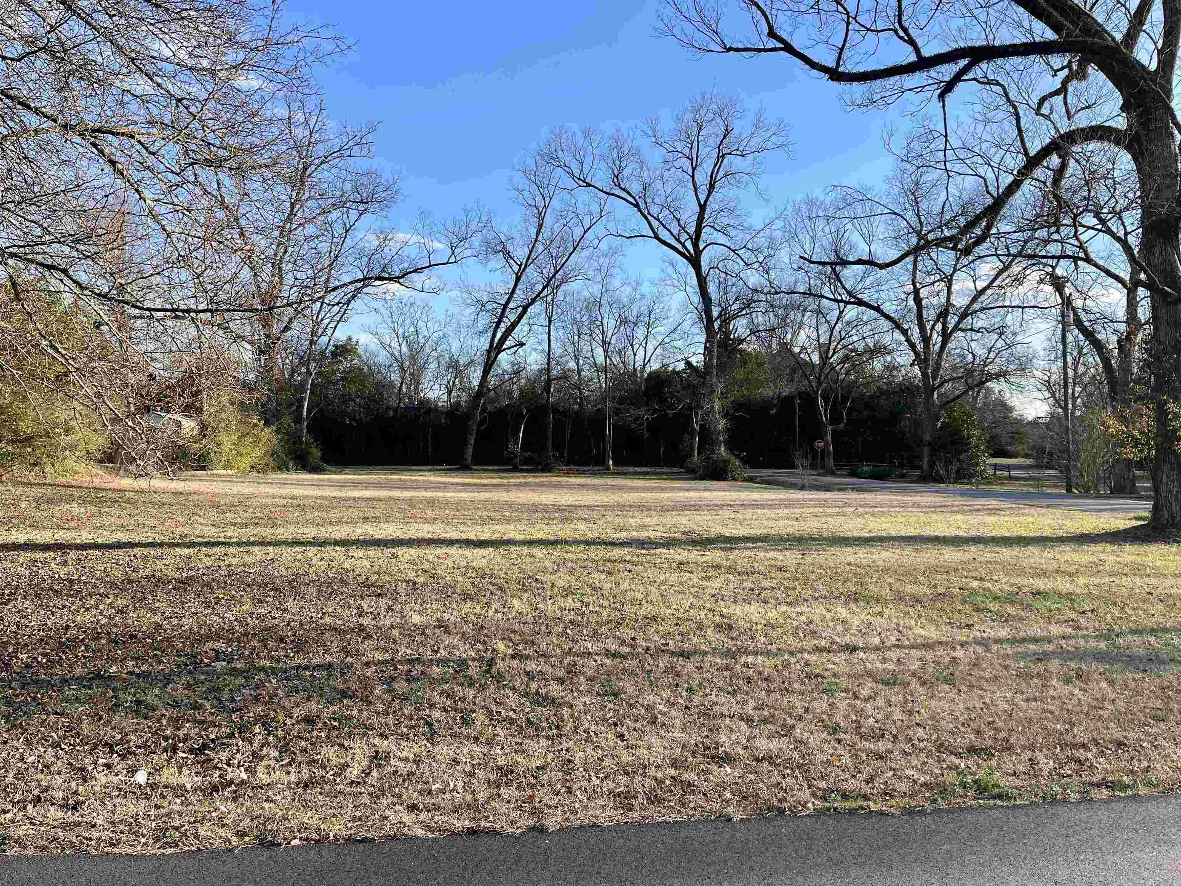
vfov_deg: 53.1
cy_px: 443
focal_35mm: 26
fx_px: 887
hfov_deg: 67.3
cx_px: 590
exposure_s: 1/1129
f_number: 1.6
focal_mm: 5.1
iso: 50
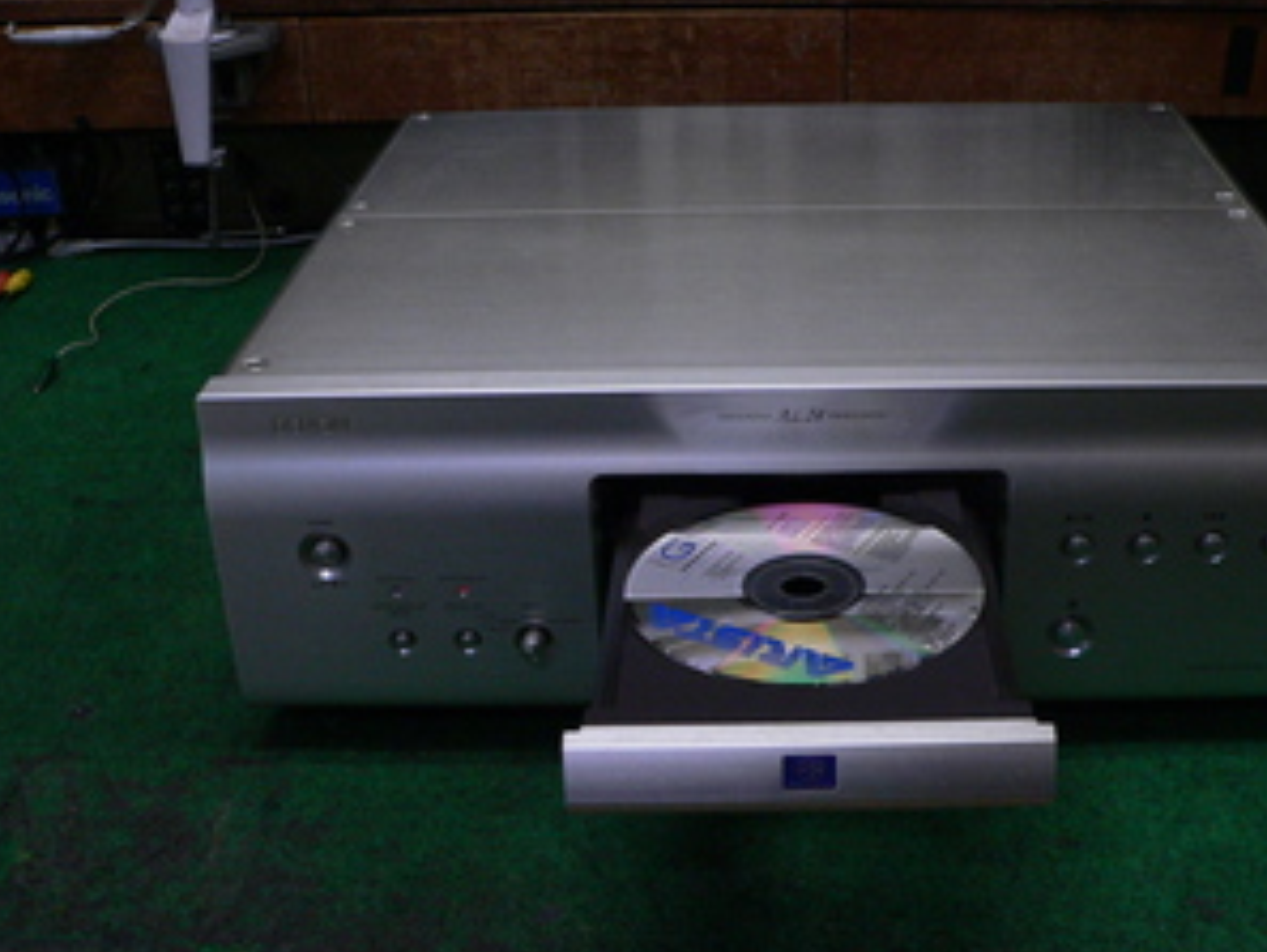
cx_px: 768
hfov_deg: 41.0
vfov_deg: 31.5
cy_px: 506
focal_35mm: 46
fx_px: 1684
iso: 200
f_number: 2.8
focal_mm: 6
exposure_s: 1/80
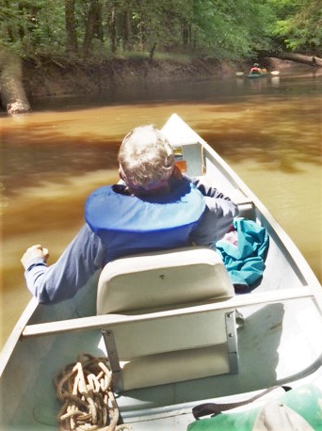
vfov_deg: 60.0
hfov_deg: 46.7
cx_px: 163
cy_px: 209
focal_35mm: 30
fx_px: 373
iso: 32
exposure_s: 1/410
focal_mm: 4.15
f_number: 2.2
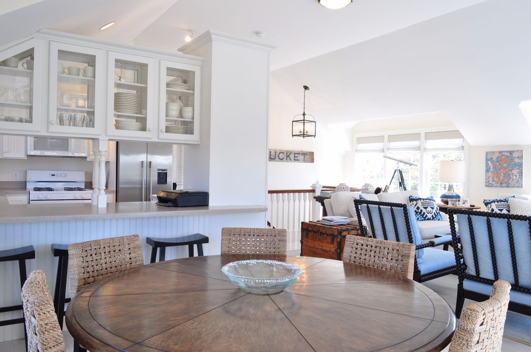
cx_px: 266
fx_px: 398
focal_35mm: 27
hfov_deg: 67.4
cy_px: 176
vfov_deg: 47.8
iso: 200
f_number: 11
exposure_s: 1/8
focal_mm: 18
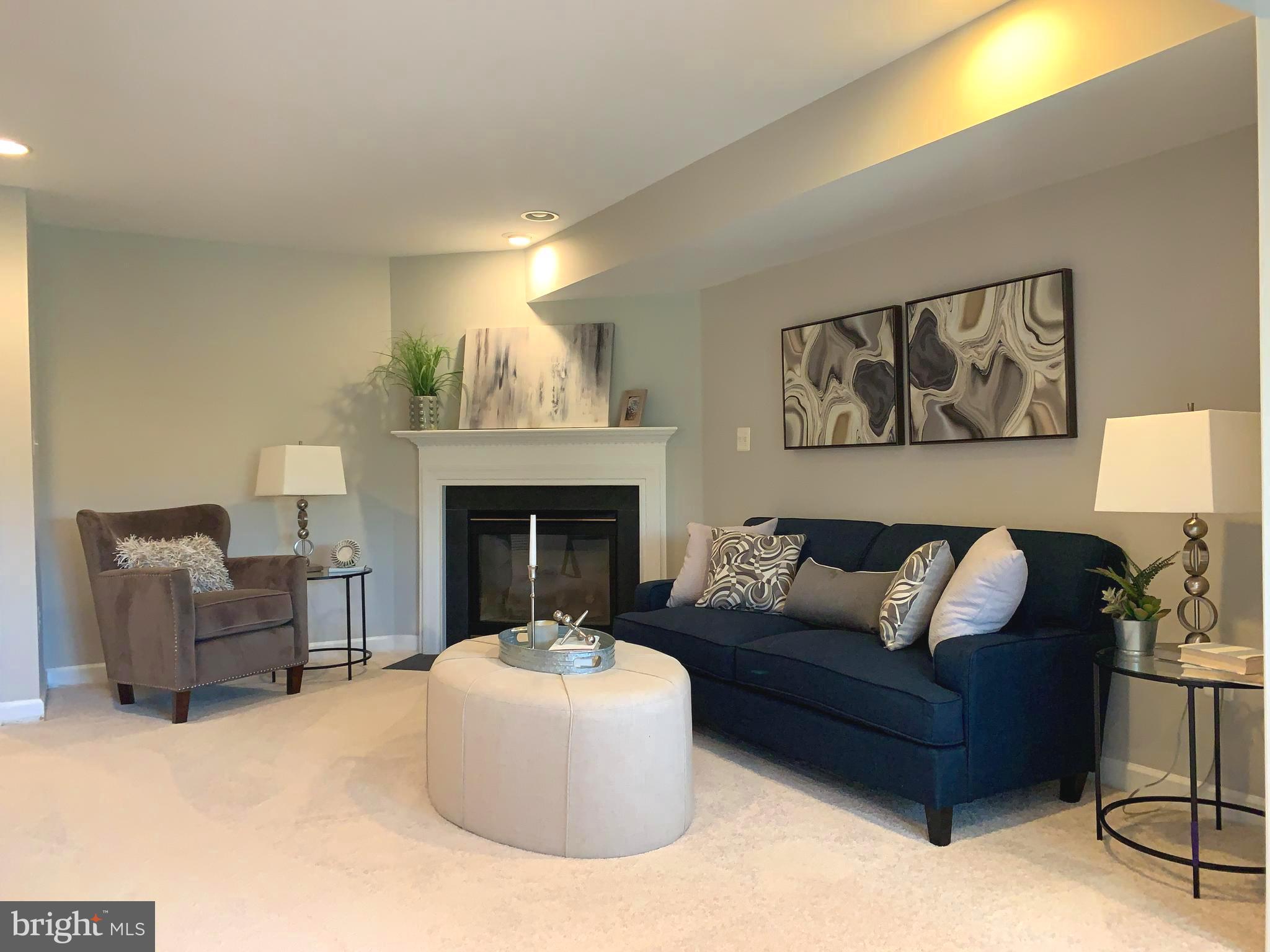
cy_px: 476
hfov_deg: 67.3
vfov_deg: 53.1
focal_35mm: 26
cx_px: 635
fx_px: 954
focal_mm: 4.25
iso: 200
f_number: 1.8
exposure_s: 1/60
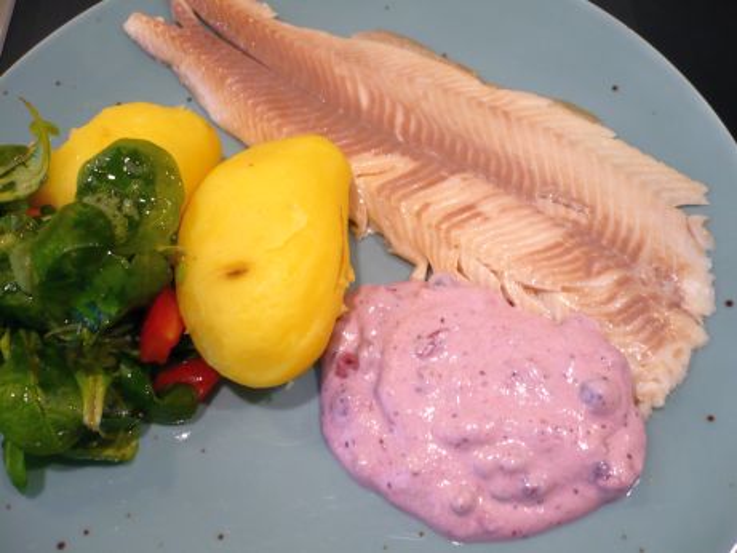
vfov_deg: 40.7
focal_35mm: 35
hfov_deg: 52.6
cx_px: 368
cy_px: 276
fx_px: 745
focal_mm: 5.8
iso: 160
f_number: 2.8
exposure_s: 1/30
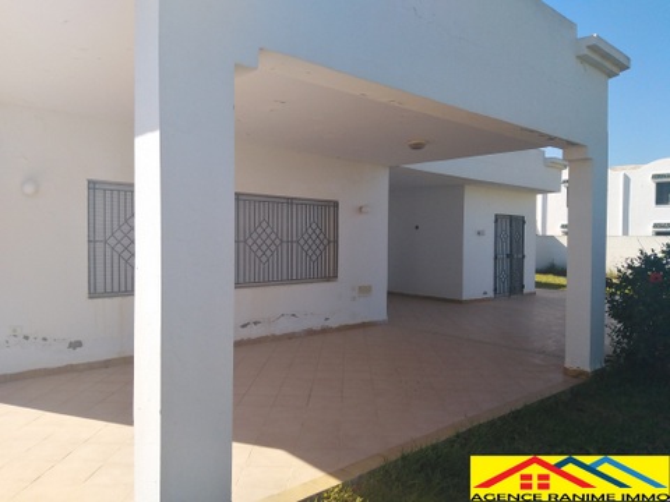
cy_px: 251
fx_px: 503
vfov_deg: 53.1
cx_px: 335
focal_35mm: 26
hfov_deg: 67.3
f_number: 1.8
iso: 100
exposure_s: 1/1531
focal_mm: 3.59
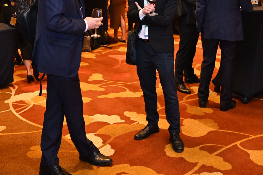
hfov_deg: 34.4
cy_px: -1
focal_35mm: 58
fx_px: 424
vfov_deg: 22.5
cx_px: 160
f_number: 2.8
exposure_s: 1/160
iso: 1250
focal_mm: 28
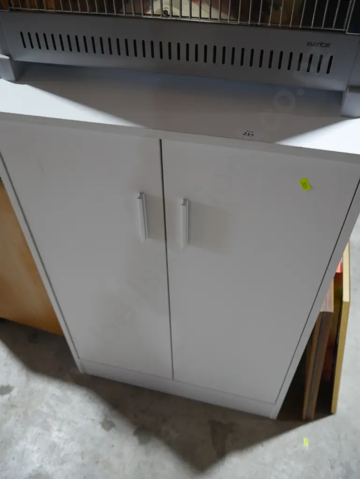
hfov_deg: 46.8
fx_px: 416
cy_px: 240
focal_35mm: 30
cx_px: 180
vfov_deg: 59.9
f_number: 3.6
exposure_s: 1/60
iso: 250
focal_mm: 15
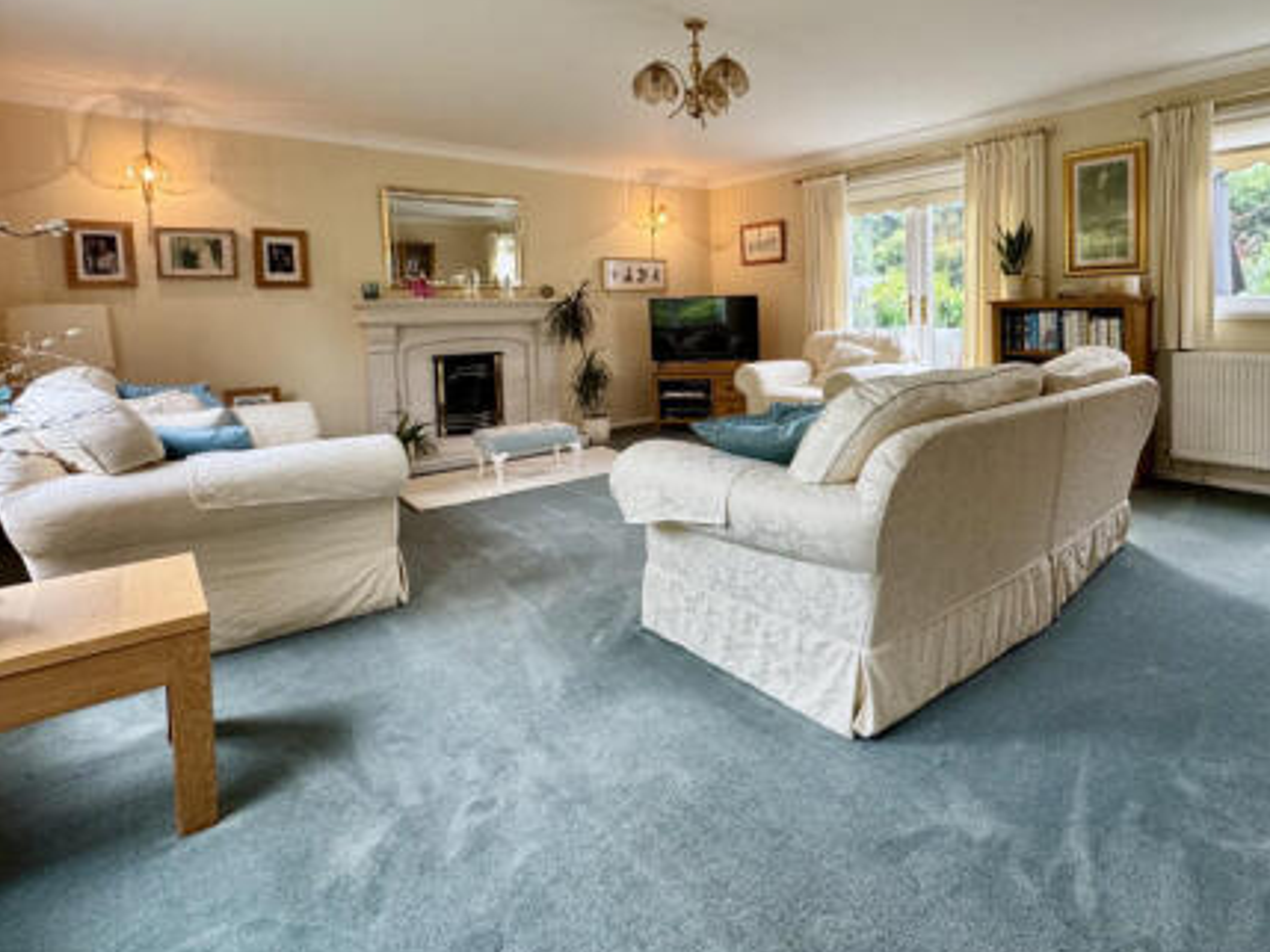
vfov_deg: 67.3
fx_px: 697
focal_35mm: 19
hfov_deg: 83.6
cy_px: 339
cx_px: 765
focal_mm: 2.22
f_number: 2.2
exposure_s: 1/100
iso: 200
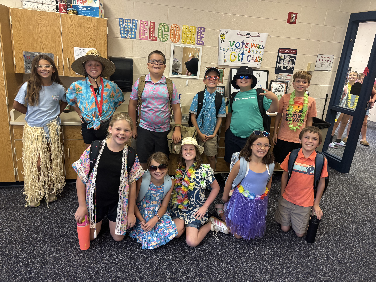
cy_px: 141
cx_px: 188
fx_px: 282
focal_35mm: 26
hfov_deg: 67.3
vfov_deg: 53.1
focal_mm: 5.96
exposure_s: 1/60
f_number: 1.6
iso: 400
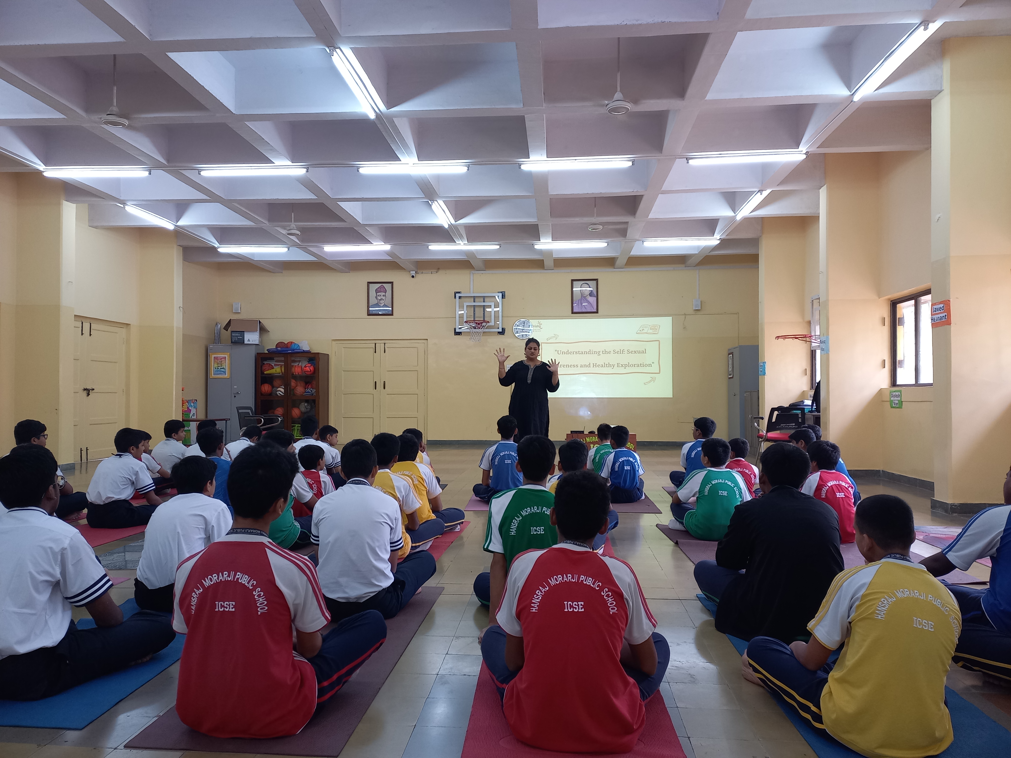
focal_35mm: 25
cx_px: 506
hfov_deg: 69.4
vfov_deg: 54.9
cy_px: 379
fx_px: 730
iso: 250
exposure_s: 1/50
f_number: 1.8
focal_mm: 4.65
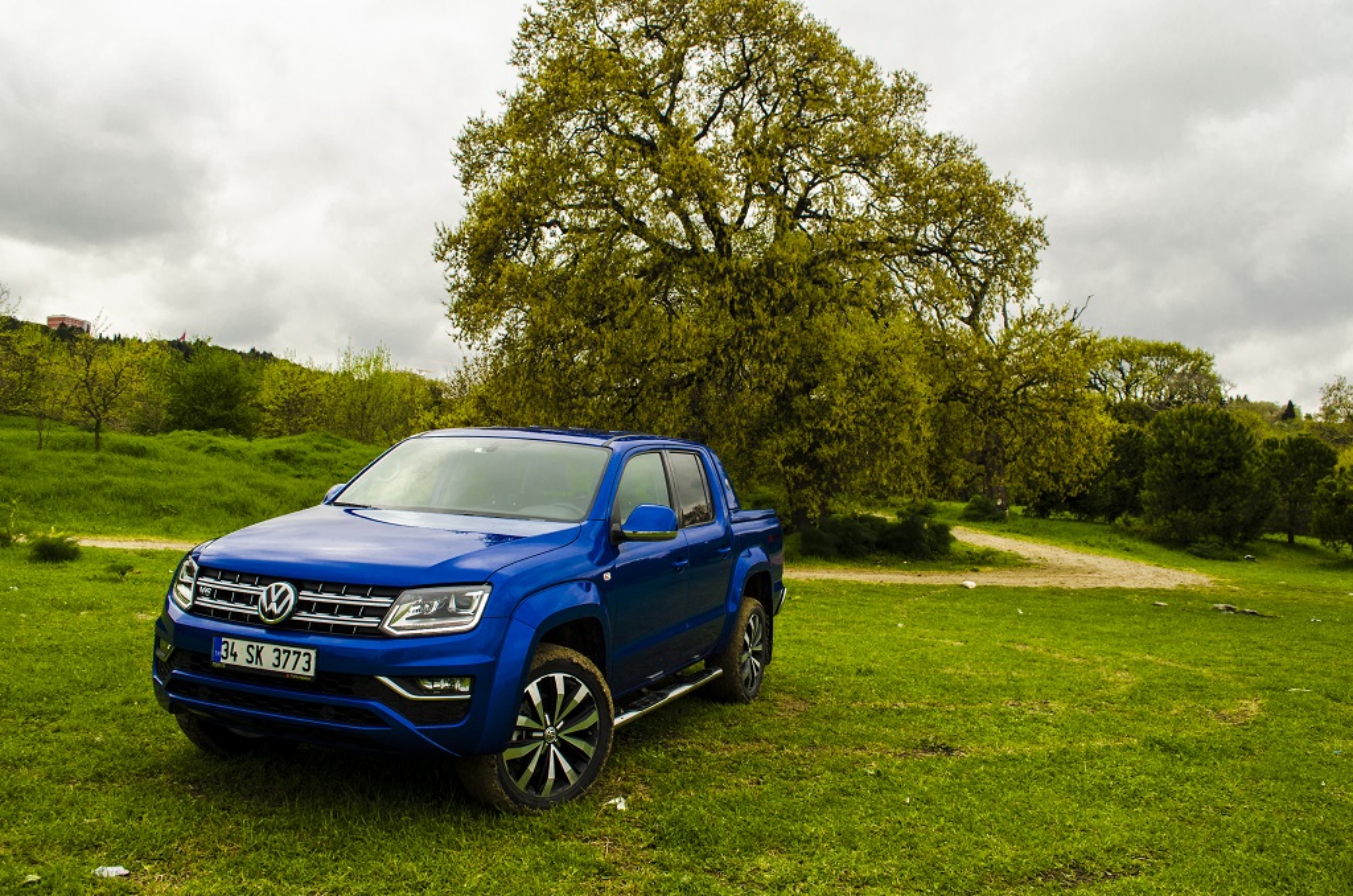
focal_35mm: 30
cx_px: 676
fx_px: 1125
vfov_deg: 43.4
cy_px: 448
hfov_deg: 62.0
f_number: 7.1
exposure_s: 1/200
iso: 200
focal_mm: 20
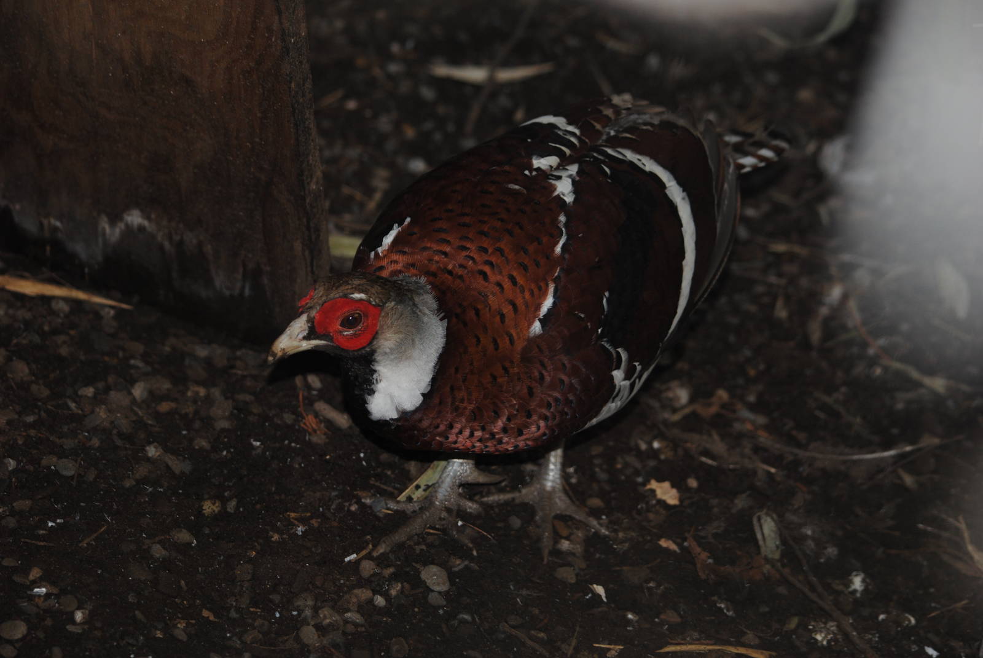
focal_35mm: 98
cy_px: 329
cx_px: 492
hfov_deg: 20.9
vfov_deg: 14.1
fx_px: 2665
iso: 200
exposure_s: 1/60
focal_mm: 65
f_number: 4.5
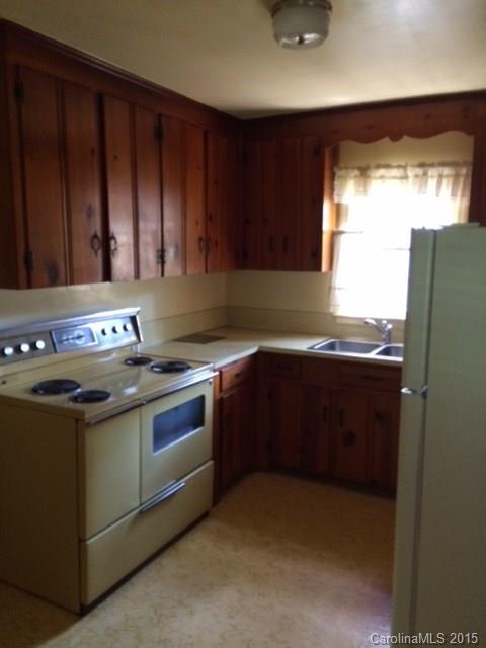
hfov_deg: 48.2
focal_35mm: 29
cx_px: 243
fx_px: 543
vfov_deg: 61.7
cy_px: 324
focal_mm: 4.15
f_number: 2.2
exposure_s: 1/30
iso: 250
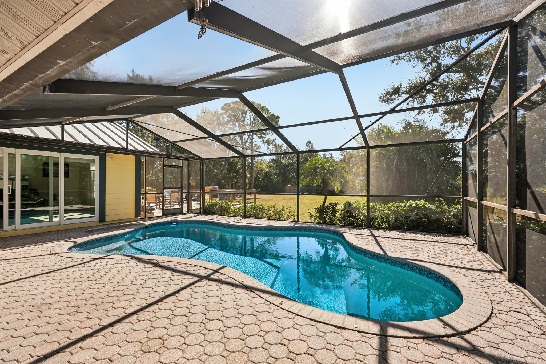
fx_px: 243
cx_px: 273
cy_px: 182
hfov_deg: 96.7
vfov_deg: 73.7
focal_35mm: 16
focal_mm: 16
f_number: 8
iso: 400
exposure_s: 1/640
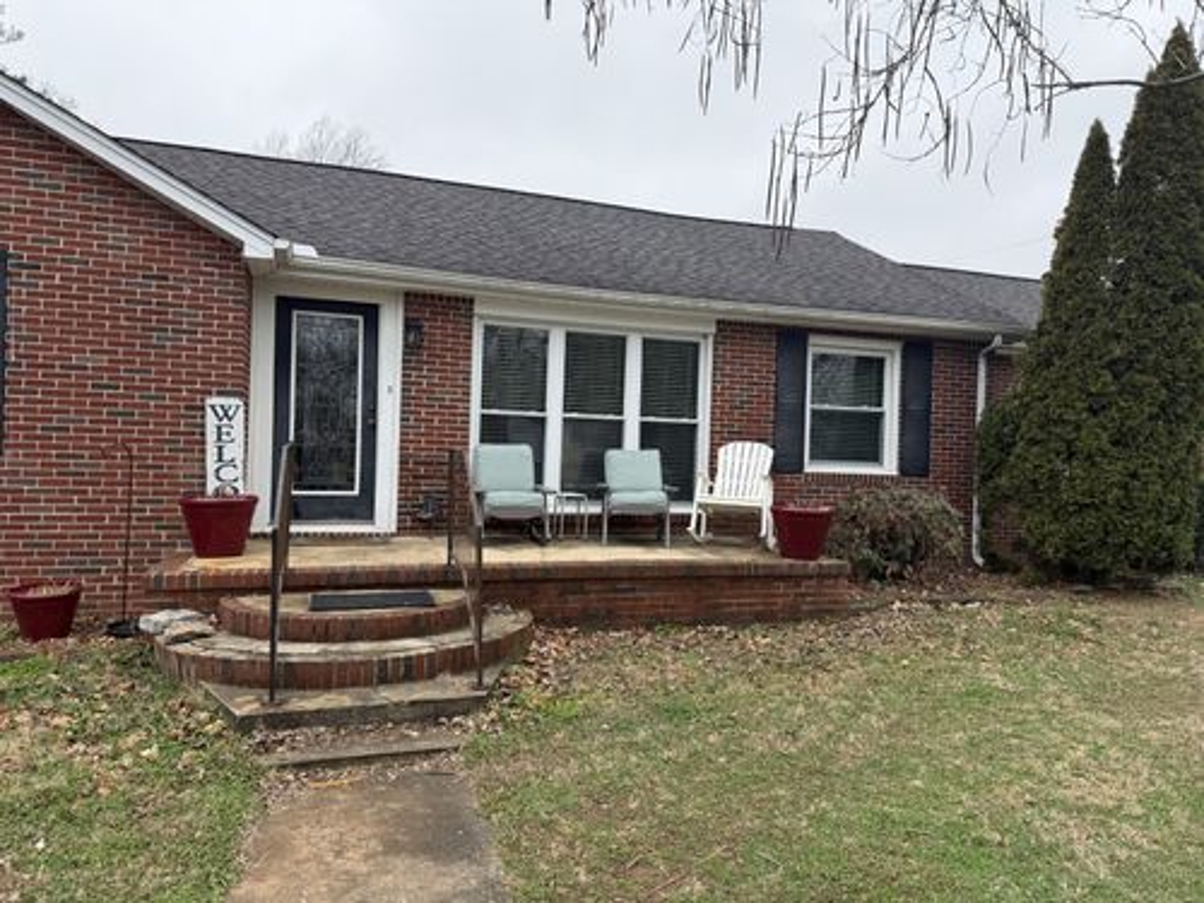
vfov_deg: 56.8
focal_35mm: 24
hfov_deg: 71.6
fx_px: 835
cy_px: 452
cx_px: 602
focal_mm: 6.76
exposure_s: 1/715
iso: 80
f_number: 1.78
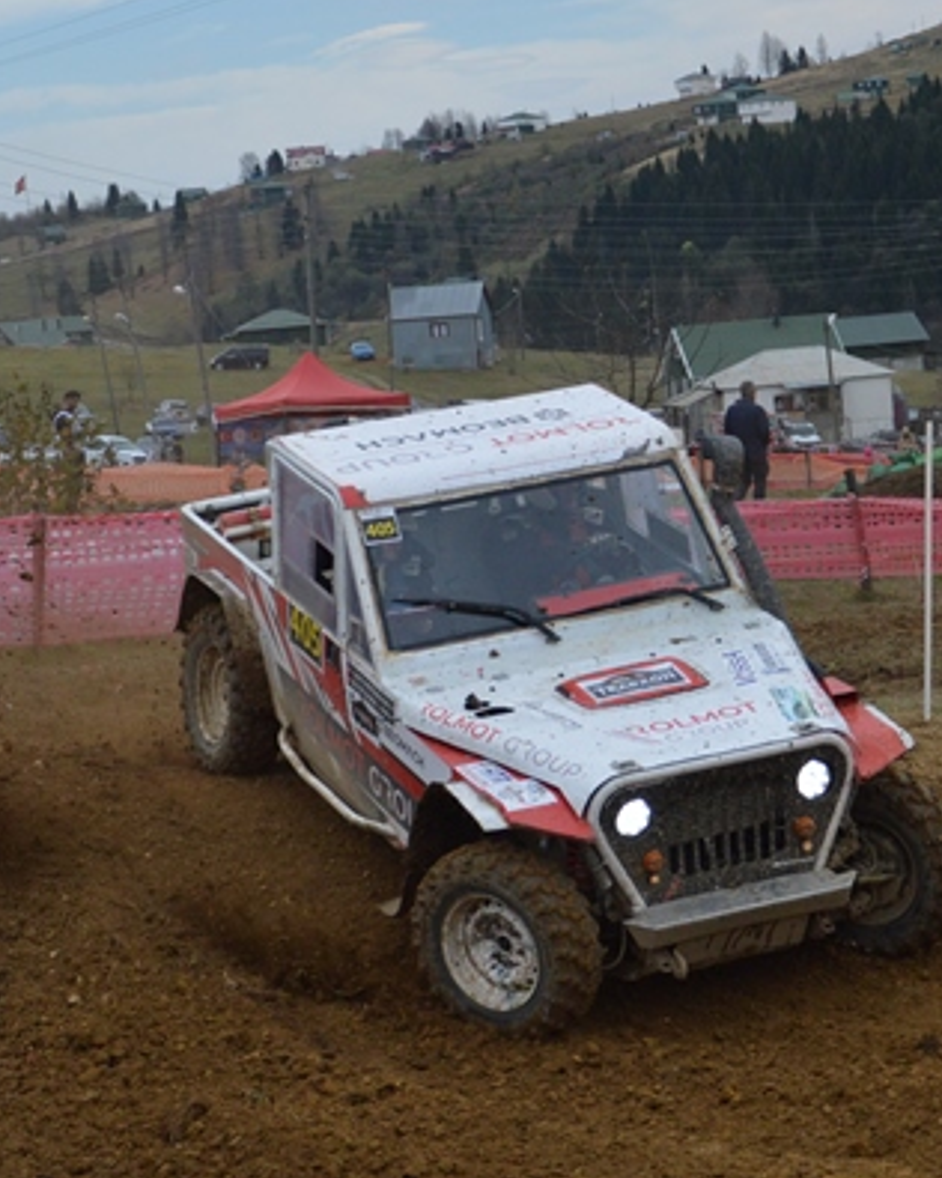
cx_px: 546
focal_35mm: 100
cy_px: 583
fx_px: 3485
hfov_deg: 15.4
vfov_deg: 19.2
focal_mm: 40
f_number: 4.5
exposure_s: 1/3200
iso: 800
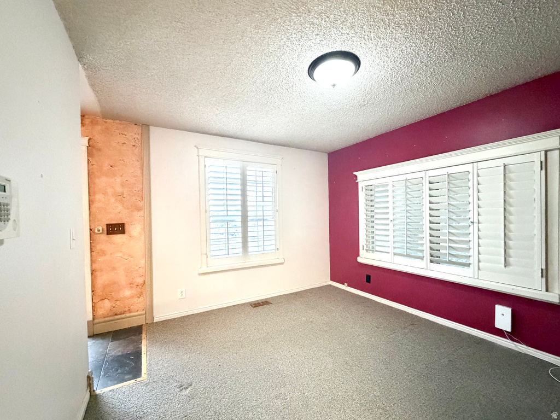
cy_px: 210
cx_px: 280
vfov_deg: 85.7
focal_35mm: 14
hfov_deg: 102.1
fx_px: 226
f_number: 2.2
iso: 1250
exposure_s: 1/60
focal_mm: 2.22
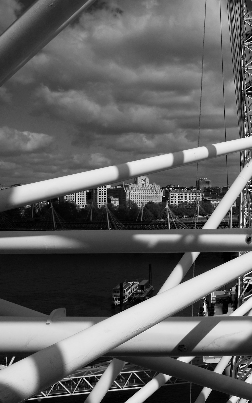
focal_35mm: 42
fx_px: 461
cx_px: 270
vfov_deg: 47.2
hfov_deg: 28.1
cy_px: 202
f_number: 16
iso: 200
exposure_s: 1/500
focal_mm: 18
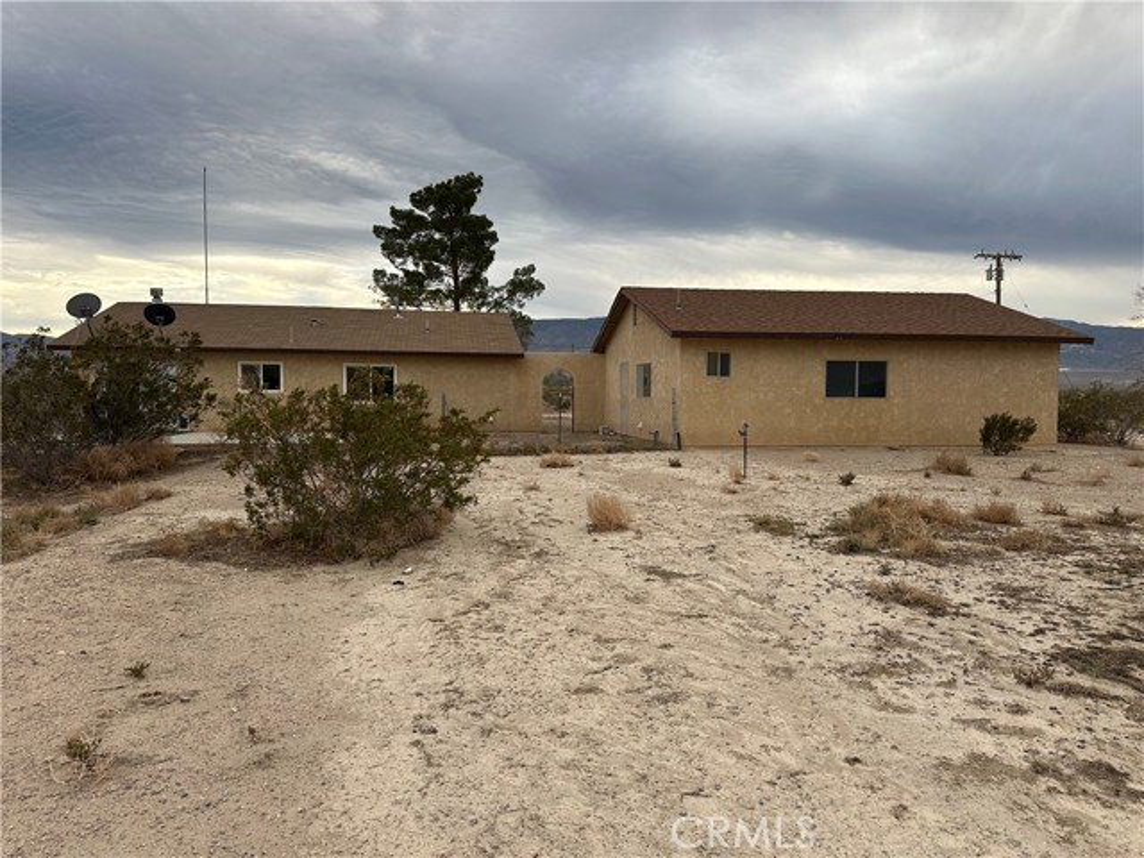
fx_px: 793
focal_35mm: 24
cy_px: 429
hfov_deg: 71.6
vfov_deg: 56.8
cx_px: 572
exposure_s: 1/611
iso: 80
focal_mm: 6.86
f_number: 1.78
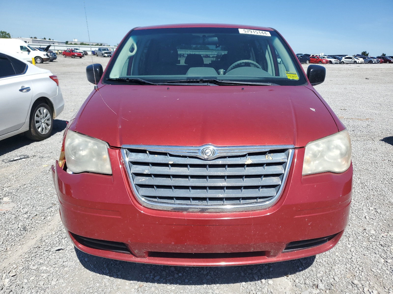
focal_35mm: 26
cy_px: 147
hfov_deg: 67.3
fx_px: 295
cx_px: 196
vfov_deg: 53.1
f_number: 1.5
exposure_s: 1/2500
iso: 50
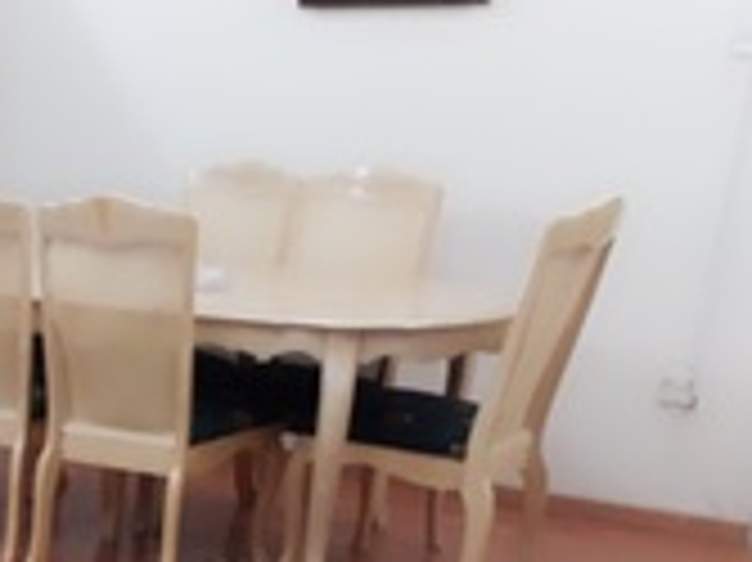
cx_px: -223
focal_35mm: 74
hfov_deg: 23.4
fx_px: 1606
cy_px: 695
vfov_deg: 18.7
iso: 250
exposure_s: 1/17
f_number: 1.9
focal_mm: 3.6
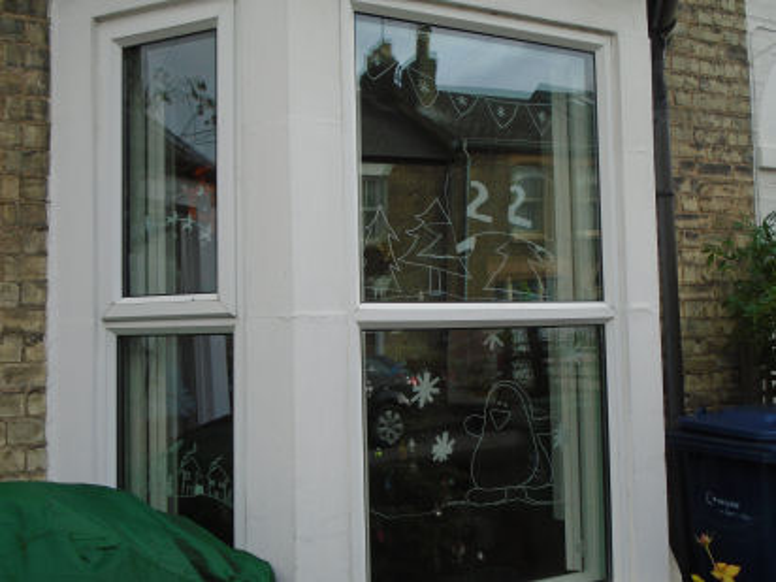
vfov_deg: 39.7
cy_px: 291
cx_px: 388
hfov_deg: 51.4
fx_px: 807
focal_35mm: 36
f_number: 3.8
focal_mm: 6.4
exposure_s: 1/200
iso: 100
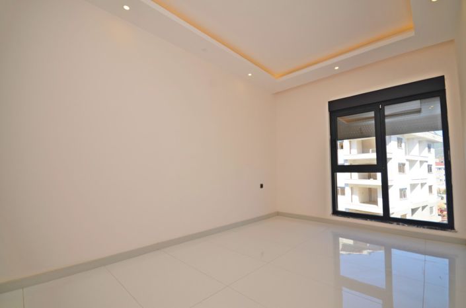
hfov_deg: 100.5
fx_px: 194
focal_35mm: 15
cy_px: 154
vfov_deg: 77.0
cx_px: 233
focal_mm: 10
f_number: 6.3
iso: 100
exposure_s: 1/160
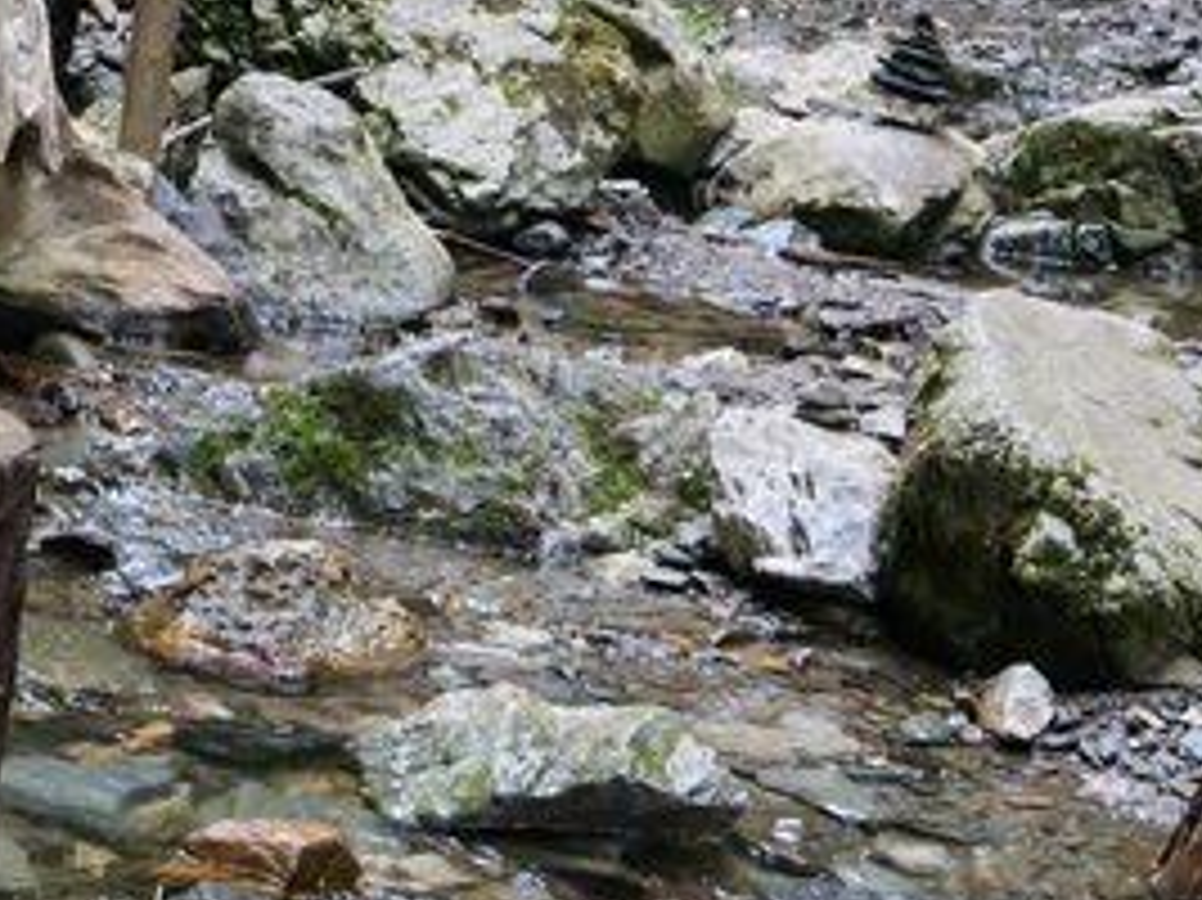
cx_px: -131
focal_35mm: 114
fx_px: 3957
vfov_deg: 12.9
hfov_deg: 16.7
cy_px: 117
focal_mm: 19
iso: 3200
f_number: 8
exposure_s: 1/60
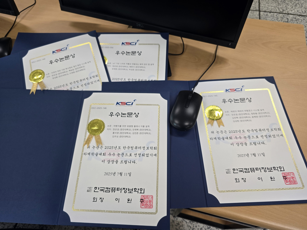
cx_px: 154
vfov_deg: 58.9
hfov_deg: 73.9
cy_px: 115
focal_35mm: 23
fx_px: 204
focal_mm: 6.3
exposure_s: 1/120
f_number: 1.7
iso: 100
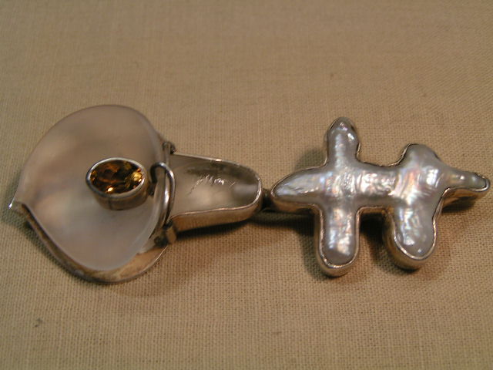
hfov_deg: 30.7
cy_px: 185
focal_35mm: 63
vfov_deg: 23.3
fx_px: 897
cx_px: 246
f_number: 4.5
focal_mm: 9.7
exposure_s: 1/60
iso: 50
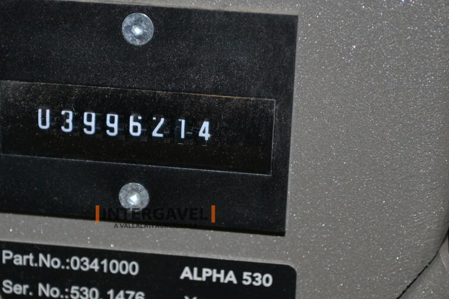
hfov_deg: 17.8
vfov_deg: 11.9
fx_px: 1434
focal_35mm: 115
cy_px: 198
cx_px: 176
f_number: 5.6
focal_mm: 48
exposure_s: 1/60
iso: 640
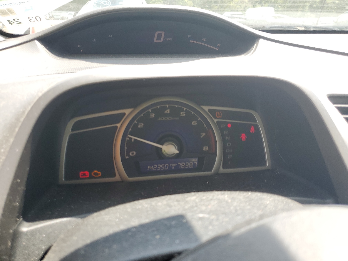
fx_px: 261
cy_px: 130
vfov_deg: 53.1
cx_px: 174
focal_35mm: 26
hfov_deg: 67.3
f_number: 1.5
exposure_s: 1/333
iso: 50
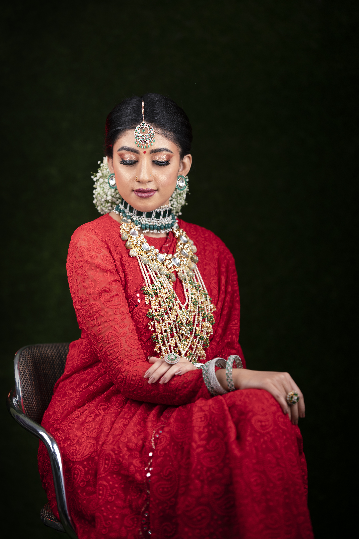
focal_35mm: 85
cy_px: 270
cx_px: 180
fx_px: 1271
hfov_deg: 16.1
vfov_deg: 23.9
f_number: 1.8
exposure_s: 1/1250
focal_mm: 85
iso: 80
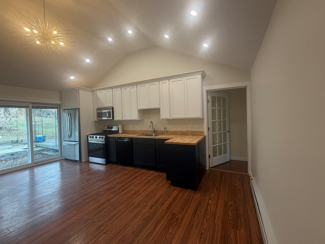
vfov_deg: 81.8
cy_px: 121
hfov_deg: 98.1
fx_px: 141
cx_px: 166
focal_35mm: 15
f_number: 2.2
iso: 250
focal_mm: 2.22
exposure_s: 1/120
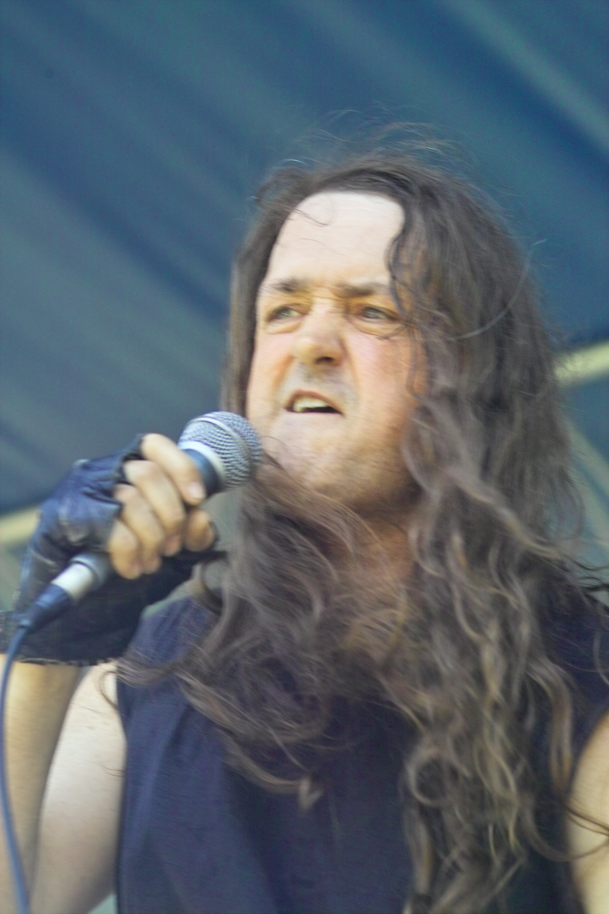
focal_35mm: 179
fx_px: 4542
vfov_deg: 11.5
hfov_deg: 7.7
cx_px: 304
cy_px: 457
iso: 200
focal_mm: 105
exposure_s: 1/180
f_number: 4
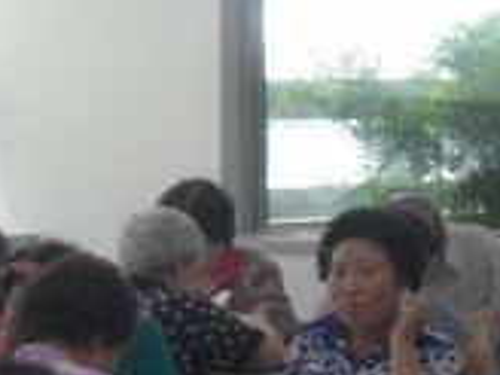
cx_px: 1040
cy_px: 189
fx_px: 3163
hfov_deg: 8.5
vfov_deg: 6.8
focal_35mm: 219
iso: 100
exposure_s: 1/90
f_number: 2.8
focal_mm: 6.2
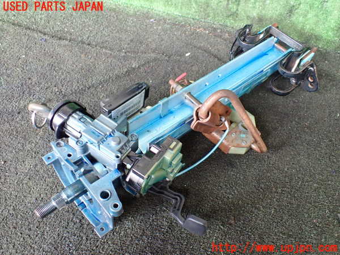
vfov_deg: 46.8
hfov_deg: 60.0
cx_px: 170
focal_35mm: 30
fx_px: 295
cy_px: 128
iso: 800
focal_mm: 5.4
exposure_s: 1/100
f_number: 2.3
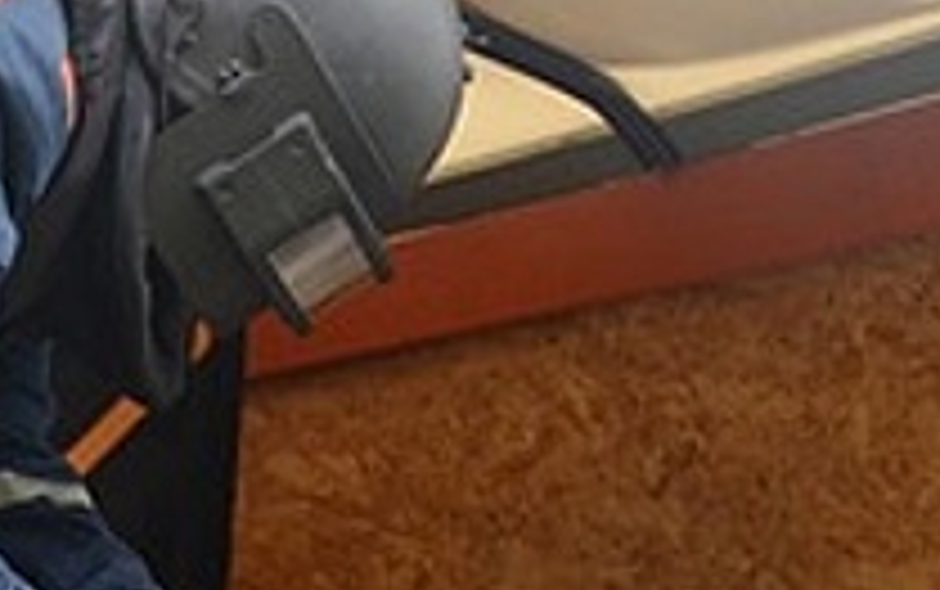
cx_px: 486
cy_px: 694
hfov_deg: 15.5
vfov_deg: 9.7
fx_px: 3443
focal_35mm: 134
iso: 1000
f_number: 4.5
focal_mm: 35
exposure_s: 1/60
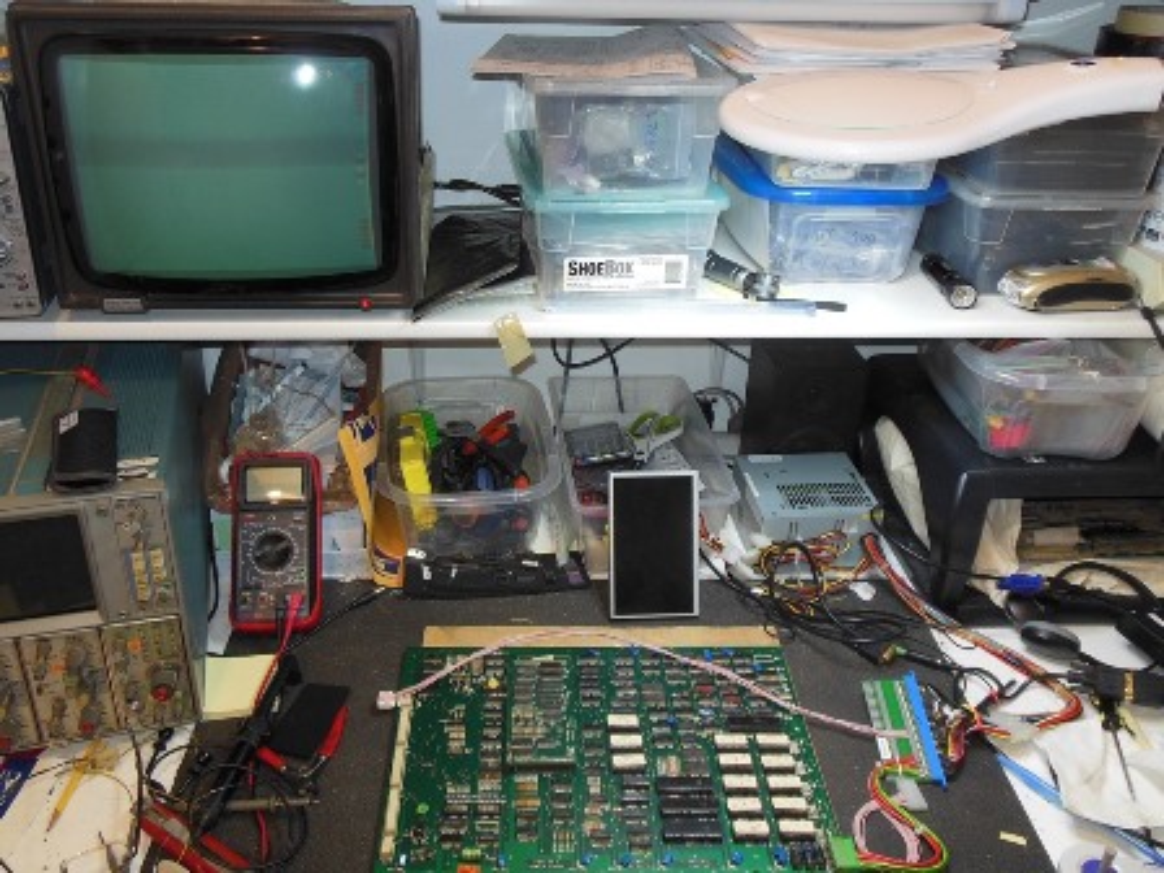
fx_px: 841
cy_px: 436
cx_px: 582
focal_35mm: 25
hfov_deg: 69.4
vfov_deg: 54.9
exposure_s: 1/25
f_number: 3.2
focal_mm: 4.5
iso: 200
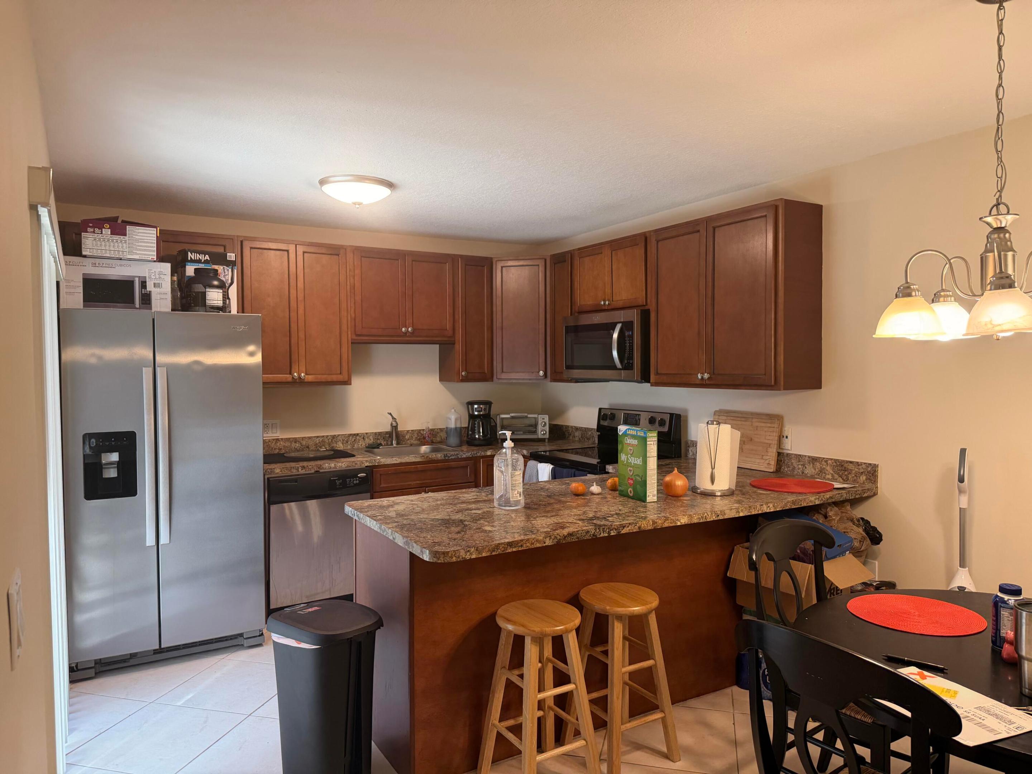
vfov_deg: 56.8
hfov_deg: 71.6
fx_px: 716
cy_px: 387
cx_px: 516
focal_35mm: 24
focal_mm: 6.76
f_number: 1.78
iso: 200
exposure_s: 1/120
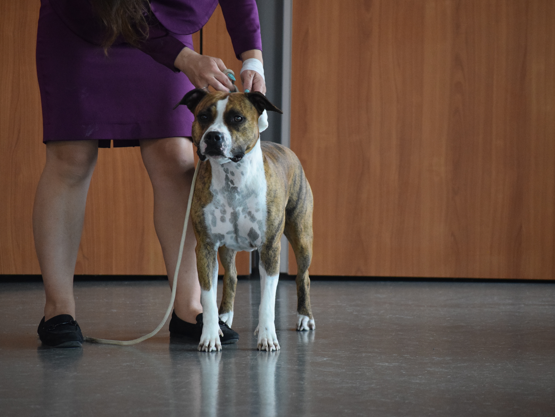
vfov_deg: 6.8
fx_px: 3520
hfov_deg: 9.0
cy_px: 209
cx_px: 265
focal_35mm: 220
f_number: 5
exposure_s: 1/400
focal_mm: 135
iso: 3200
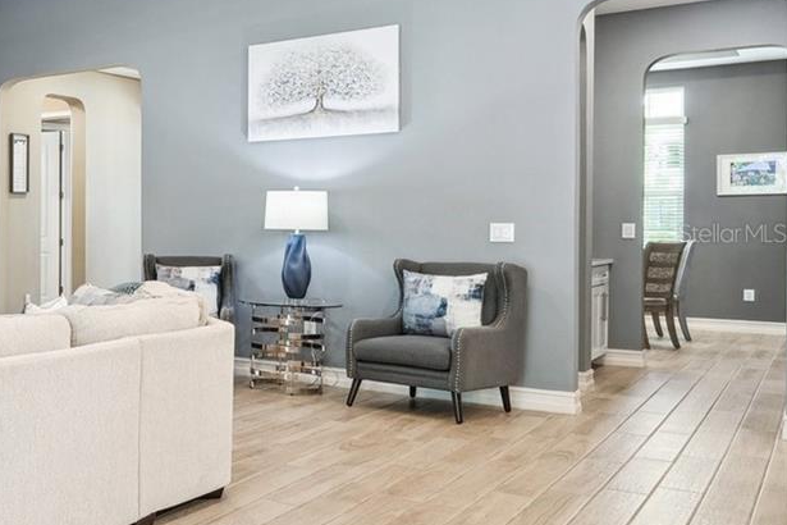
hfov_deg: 34.9
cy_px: 233
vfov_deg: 34.2
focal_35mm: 39
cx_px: -232
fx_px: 853
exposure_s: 1/6
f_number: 8
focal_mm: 15
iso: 400
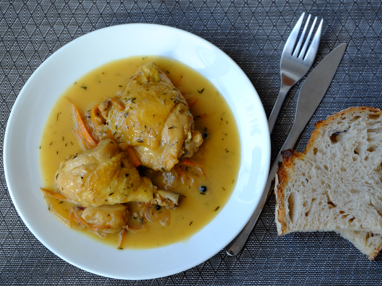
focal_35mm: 63
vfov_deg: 23.3
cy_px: 143
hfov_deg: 30.7
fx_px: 695
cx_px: 210
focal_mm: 38.7
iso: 200
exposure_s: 1/15
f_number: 6.4
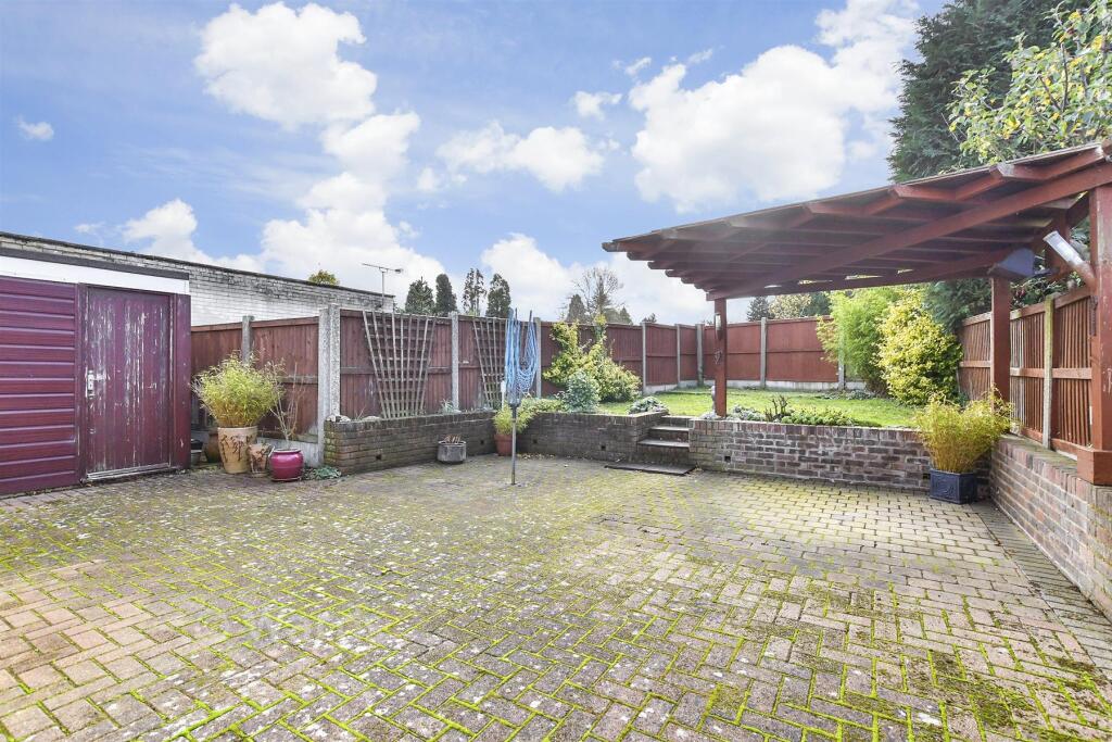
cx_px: 556
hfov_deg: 100.4
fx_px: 463
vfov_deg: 77.3
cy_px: 371
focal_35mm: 15
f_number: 8
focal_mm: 10
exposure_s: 1/200
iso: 320
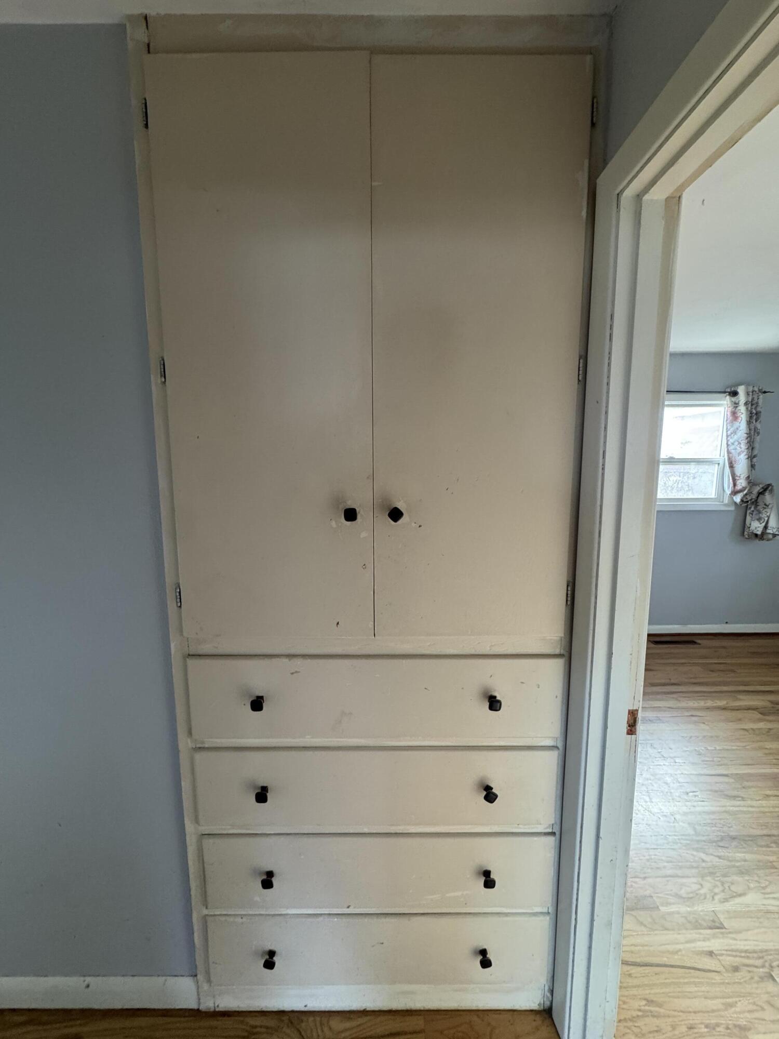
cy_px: 520
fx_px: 420
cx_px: 390
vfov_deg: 102.1
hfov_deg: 85.7
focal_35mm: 14
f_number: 2.2
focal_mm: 2.22
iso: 250
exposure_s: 1/60
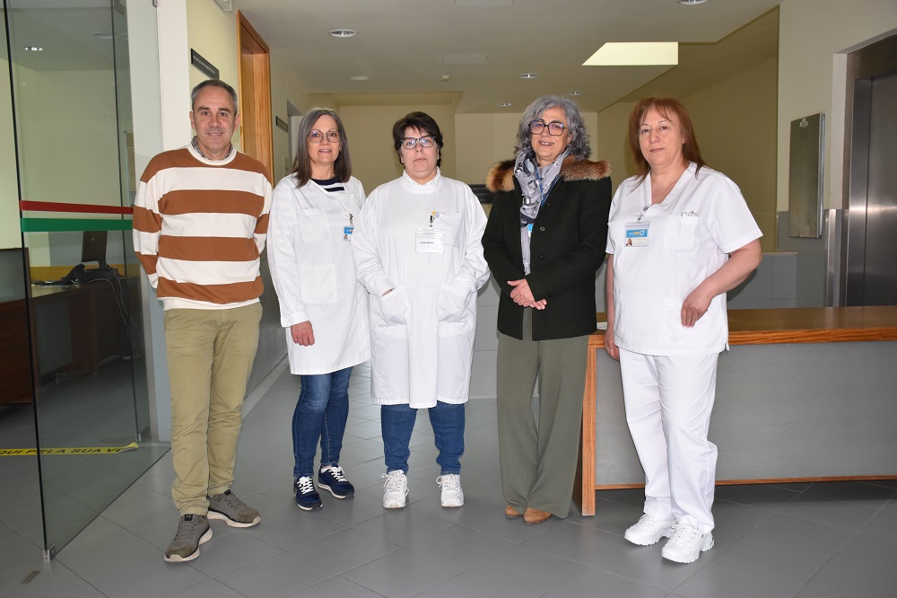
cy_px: 299
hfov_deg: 57.2
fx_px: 822
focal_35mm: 33
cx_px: 448
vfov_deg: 39.9
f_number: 5
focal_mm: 22
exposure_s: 1/100
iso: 800
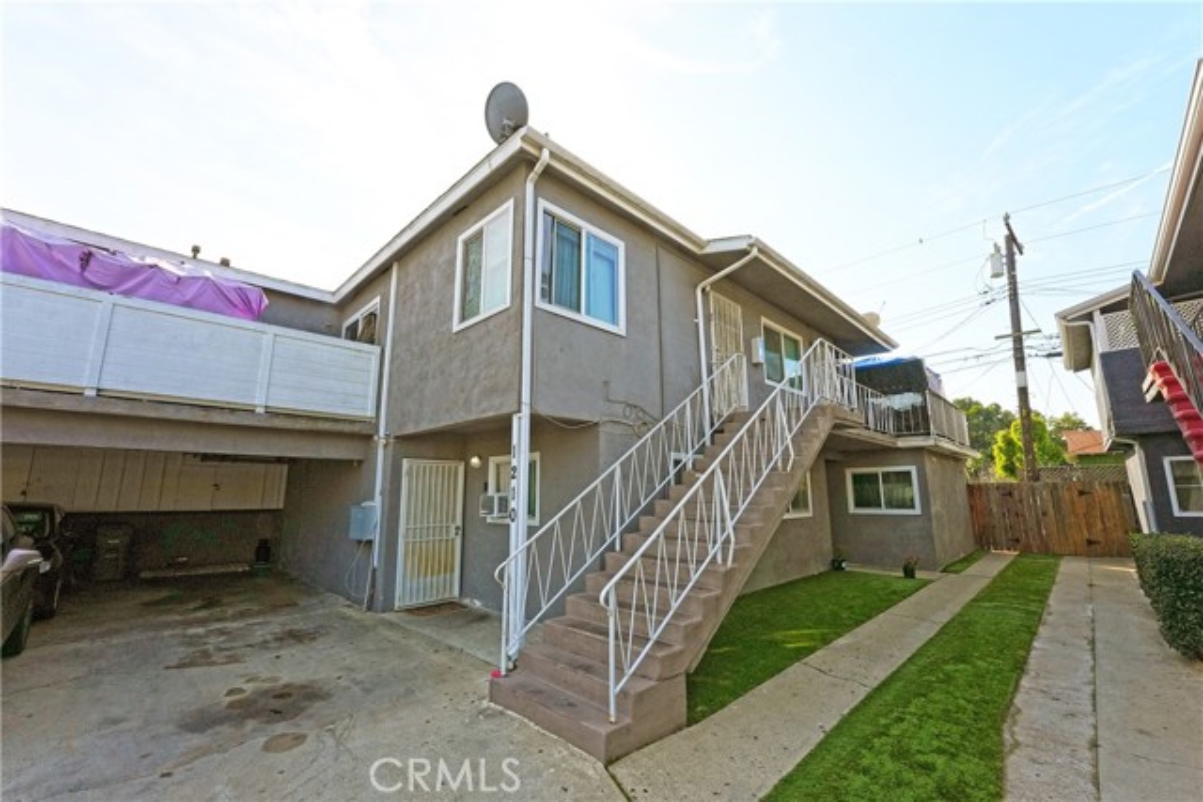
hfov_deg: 104.2
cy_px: 401
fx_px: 468
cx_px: 602
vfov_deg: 81.2
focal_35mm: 14
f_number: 13
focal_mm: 14
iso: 640
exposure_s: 1/500
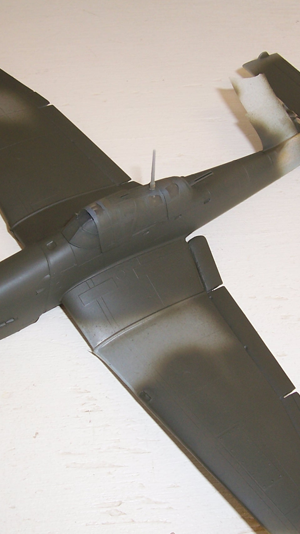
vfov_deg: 41.3
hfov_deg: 23.9
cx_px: 140
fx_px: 707
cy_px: 268
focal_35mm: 50
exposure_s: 1/90
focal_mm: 5.6
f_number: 2.7
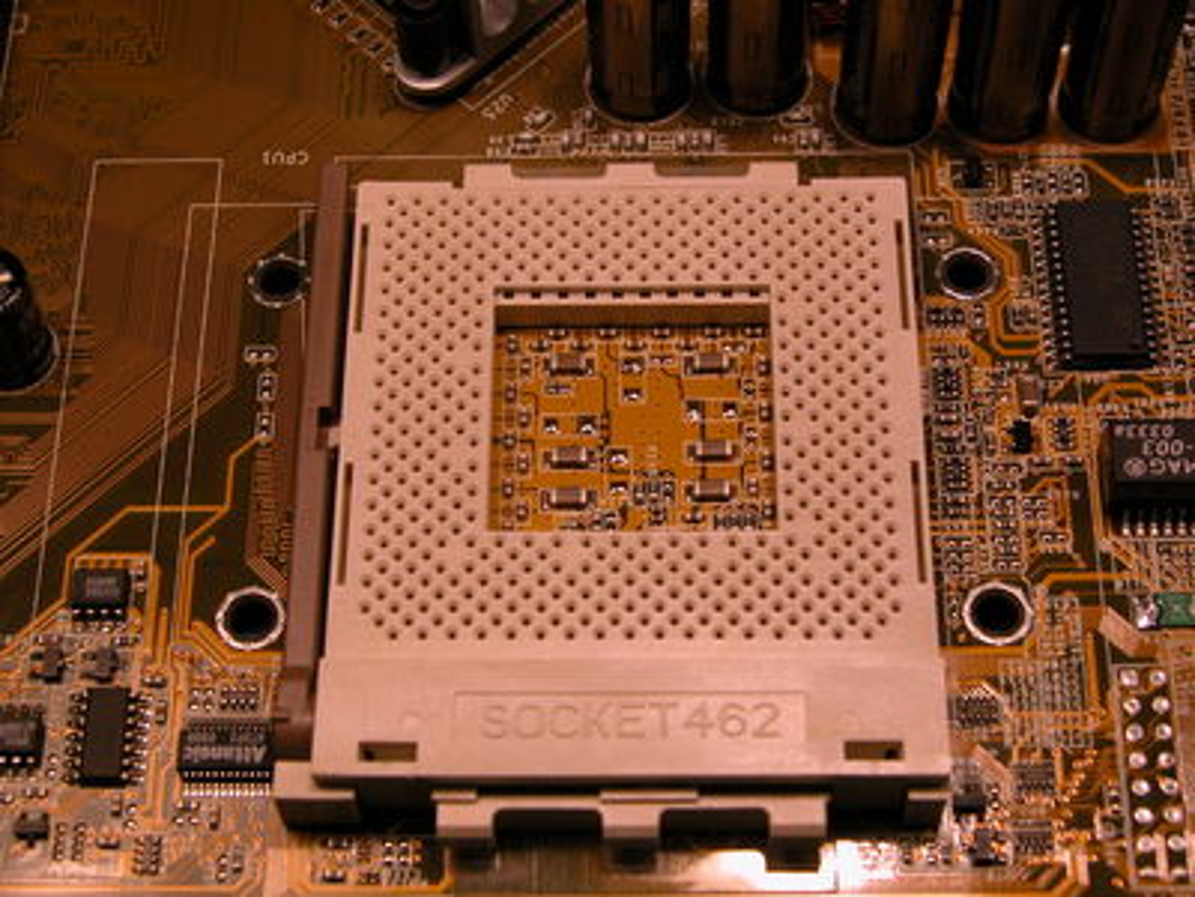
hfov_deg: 27.8
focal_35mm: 70
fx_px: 2417
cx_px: 598
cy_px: 448
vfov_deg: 21.0
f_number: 5.2
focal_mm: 17.8
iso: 100
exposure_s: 1/95.5
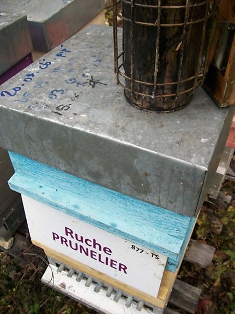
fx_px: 290
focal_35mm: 32
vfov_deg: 56.8
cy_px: 157
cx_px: 118
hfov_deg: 44.2
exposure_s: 1/160
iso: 80
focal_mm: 5.7
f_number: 2.9
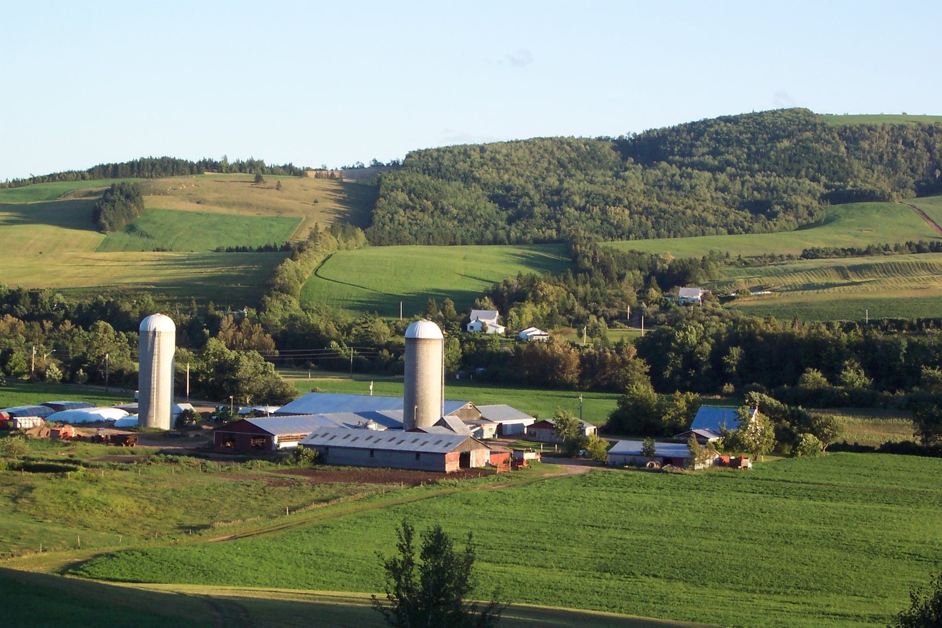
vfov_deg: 15.4
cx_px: 471
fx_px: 2329
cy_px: 314
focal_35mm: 89
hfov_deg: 22.9
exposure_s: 1/90
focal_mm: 18.7
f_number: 8
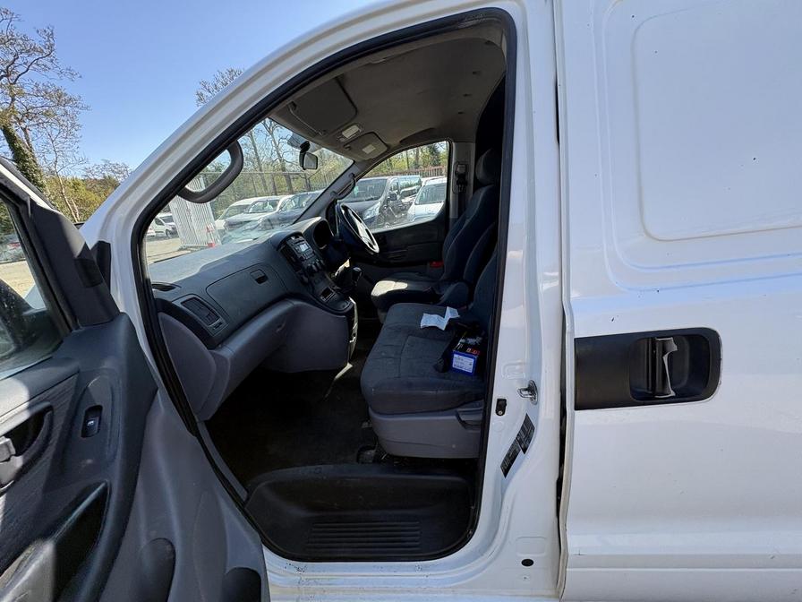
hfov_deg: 102.1
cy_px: 301
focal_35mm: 14
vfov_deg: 85.7
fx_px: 324
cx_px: 401
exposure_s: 1/352
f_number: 2.2
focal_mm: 2.22
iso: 40
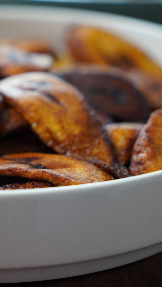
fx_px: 794
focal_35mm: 104
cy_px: 143
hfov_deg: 11.5
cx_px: -5
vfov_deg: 20.6
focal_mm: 66
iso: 640
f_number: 4
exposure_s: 1/80
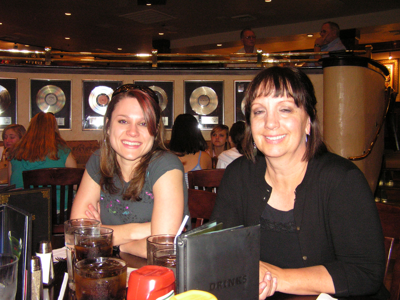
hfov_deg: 49.0
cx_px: 200
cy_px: 150
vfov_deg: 37.7
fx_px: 439
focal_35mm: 38
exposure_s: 1/40
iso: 200
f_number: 2.8
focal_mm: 6.3
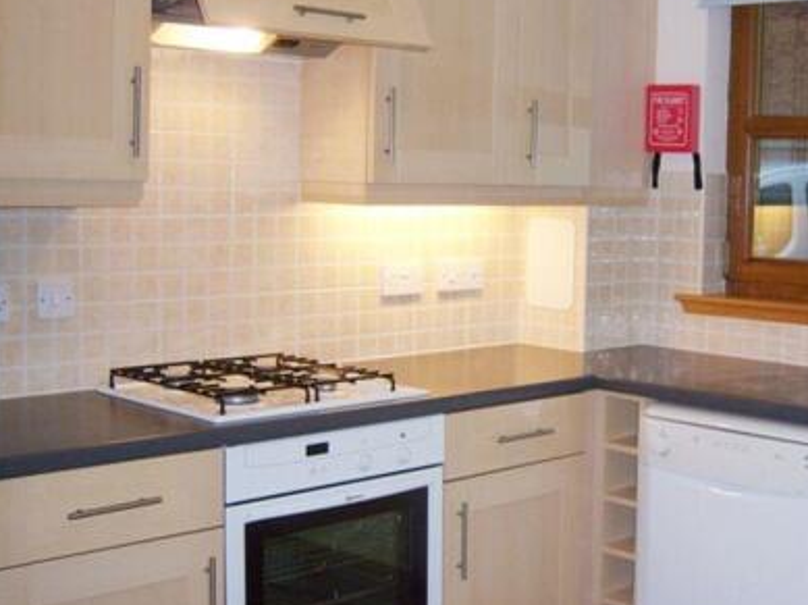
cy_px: 288
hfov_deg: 34.9
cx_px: 599
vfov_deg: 27.0
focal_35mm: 54
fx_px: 1259
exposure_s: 1/60
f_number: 2.8
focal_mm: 7.5
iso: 125
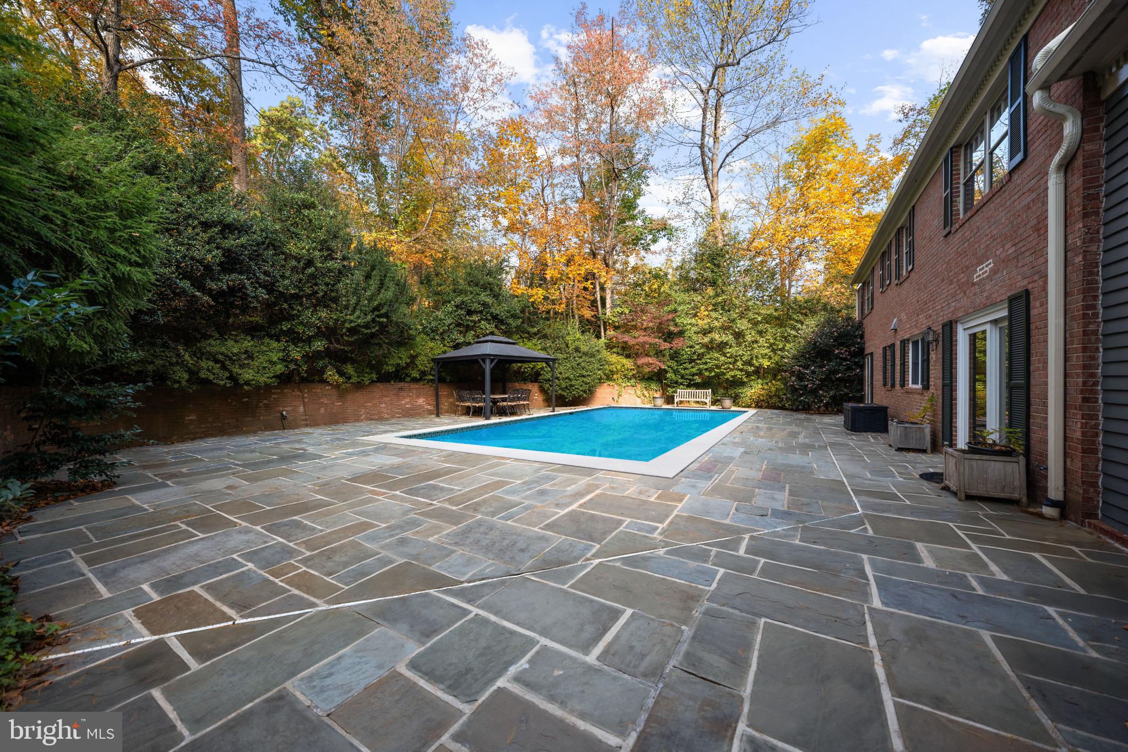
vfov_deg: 90.0
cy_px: 376
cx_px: 564
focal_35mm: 12
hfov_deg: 112.6
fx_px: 376
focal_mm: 12
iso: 200
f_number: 2.8
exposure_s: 1/400
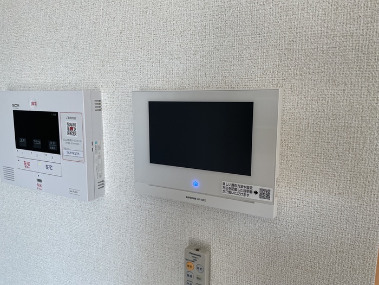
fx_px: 285
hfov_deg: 67.3
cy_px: 142
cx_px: 190
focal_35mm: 26
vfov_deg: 53.1
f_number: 1.6
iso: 100
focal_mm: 4.2
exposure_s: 1/121
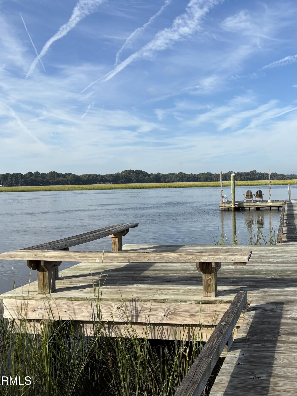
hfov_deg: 39.6
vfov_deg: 52.6
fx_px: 401
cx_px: 224
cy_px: 199
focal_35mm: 35
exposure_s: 1/3021
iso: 50
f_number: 1.6
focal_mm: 5.96
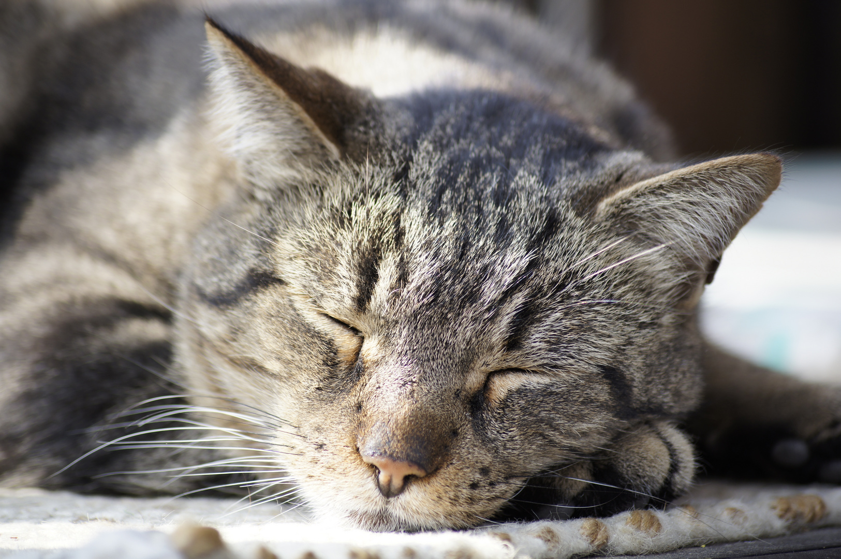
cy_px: 280
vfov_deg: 6.8
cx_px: 420
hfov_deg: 10.2
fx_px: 4726
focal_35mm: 202
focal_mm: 135
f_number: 4.5
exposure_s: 1/60
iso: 100
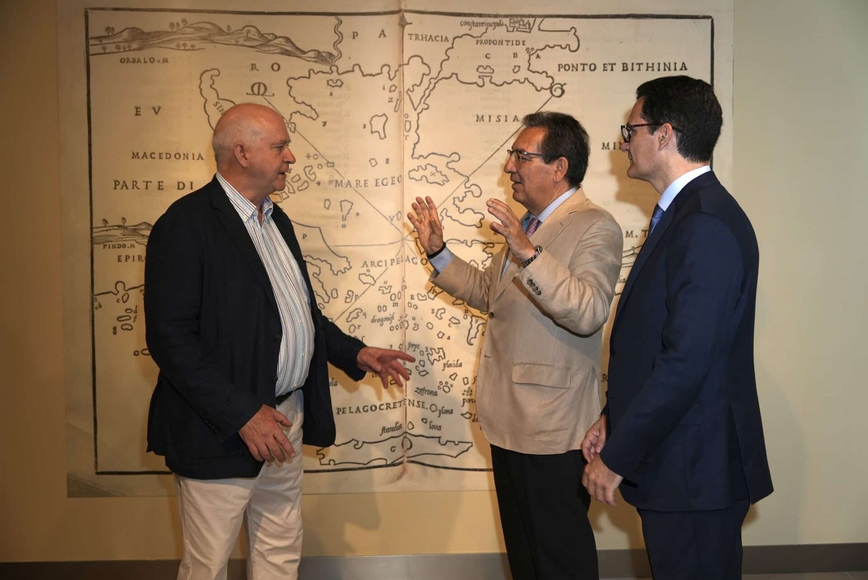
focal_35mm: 38
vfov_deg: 35.1
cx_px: 434
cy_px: 290
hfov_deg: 50.7
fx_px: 917
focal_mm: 38
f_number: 3.2
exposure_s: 1/200
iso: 500
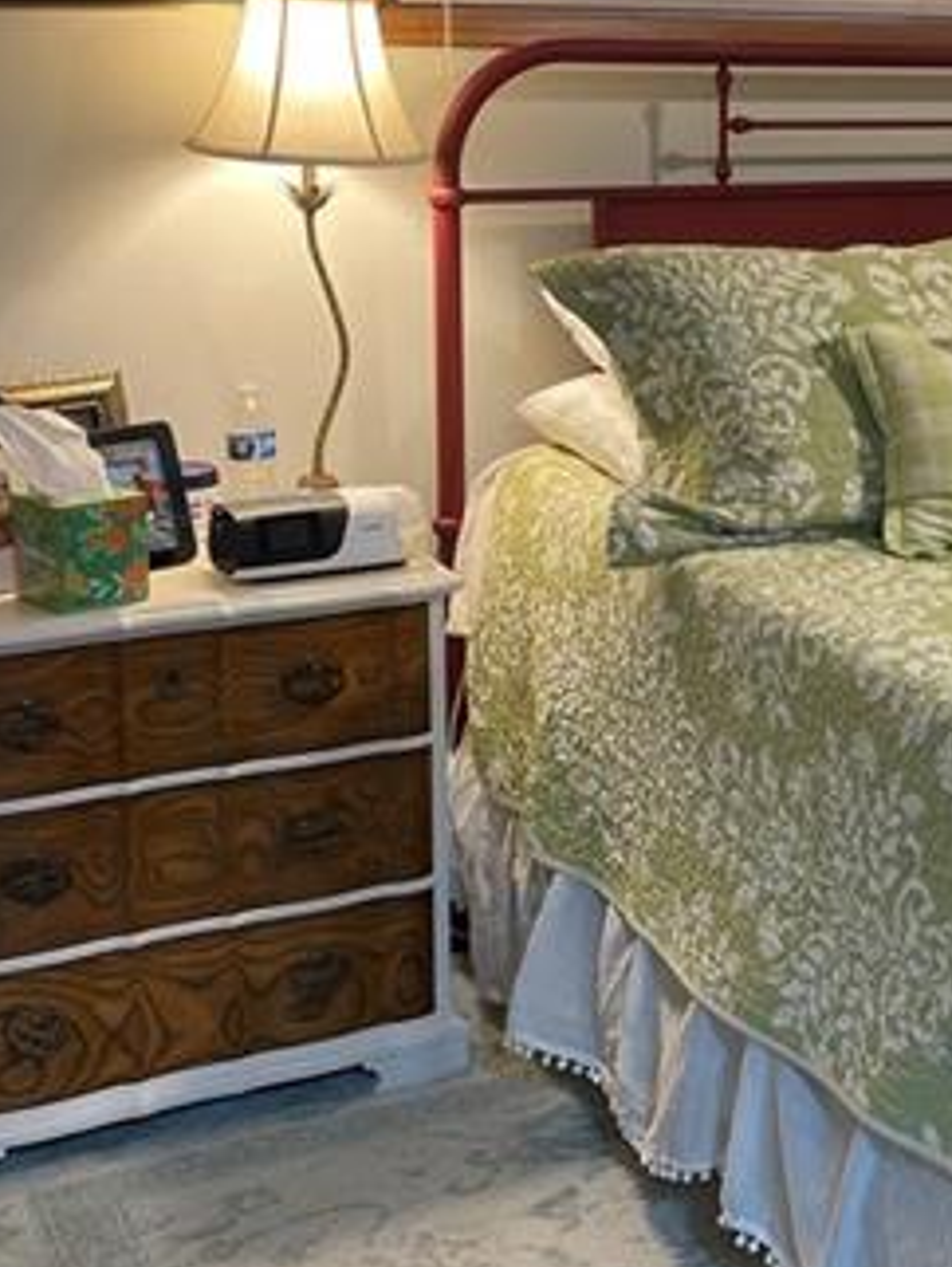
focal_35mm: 62
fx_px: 2270
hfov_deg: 22.4
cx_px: 1031
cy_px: 449
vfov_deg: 31.0
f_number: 1.6
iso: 125
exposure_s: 1/60
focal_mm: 4.2
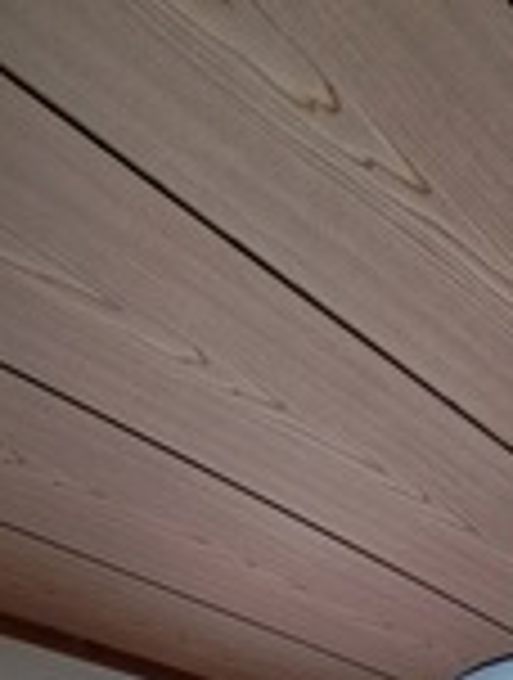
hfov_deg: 35.8
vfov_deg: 28.1
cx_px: 338
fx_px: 787
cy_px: 1045
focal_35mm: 40
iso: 80
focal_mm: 1.74
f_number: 2.2
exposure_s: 1/25
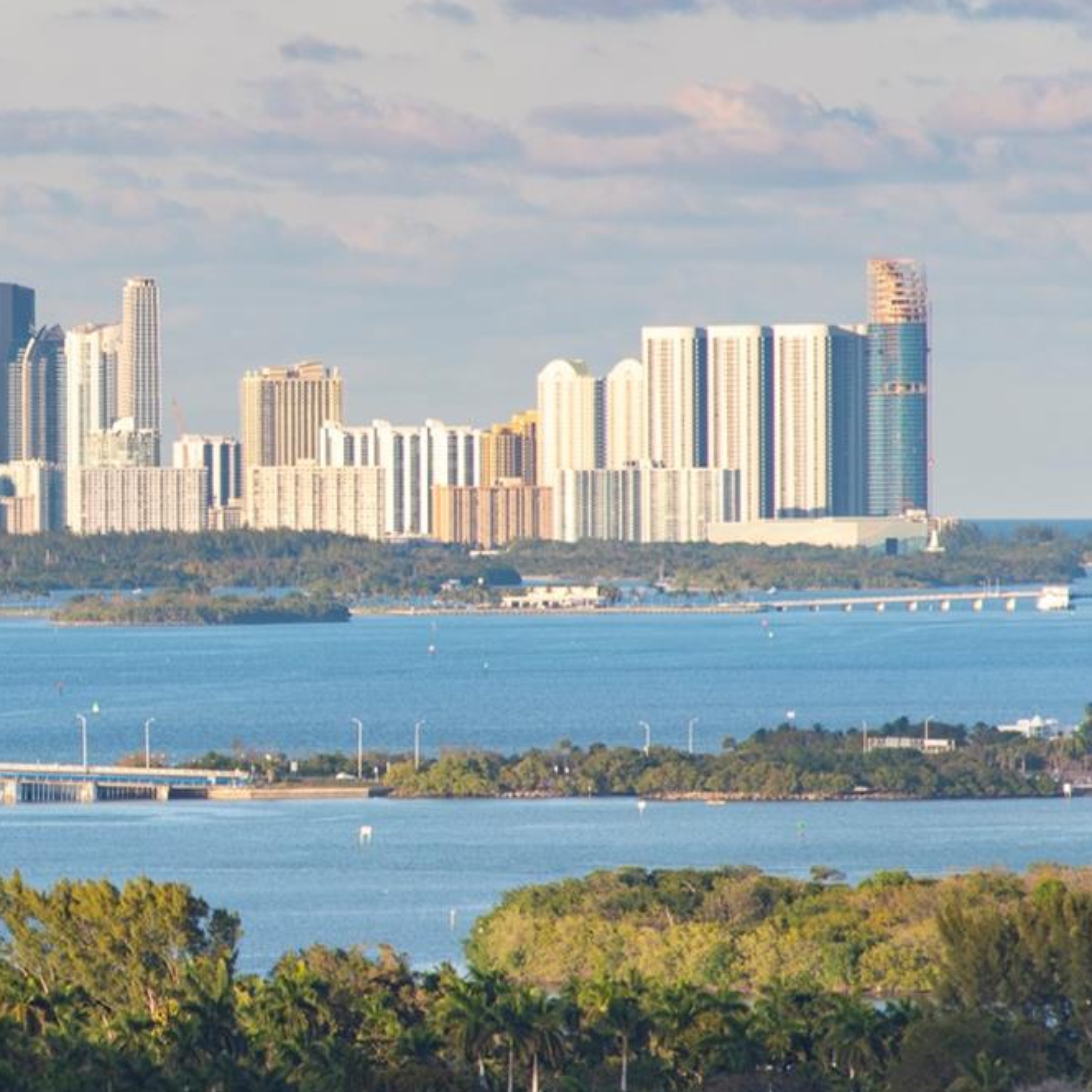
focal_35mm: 614
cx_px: -86
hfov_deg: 2.9
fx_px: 21914
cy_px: 453
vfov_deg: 2.9
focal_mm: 300
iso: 100
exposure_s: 1/100
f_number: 11
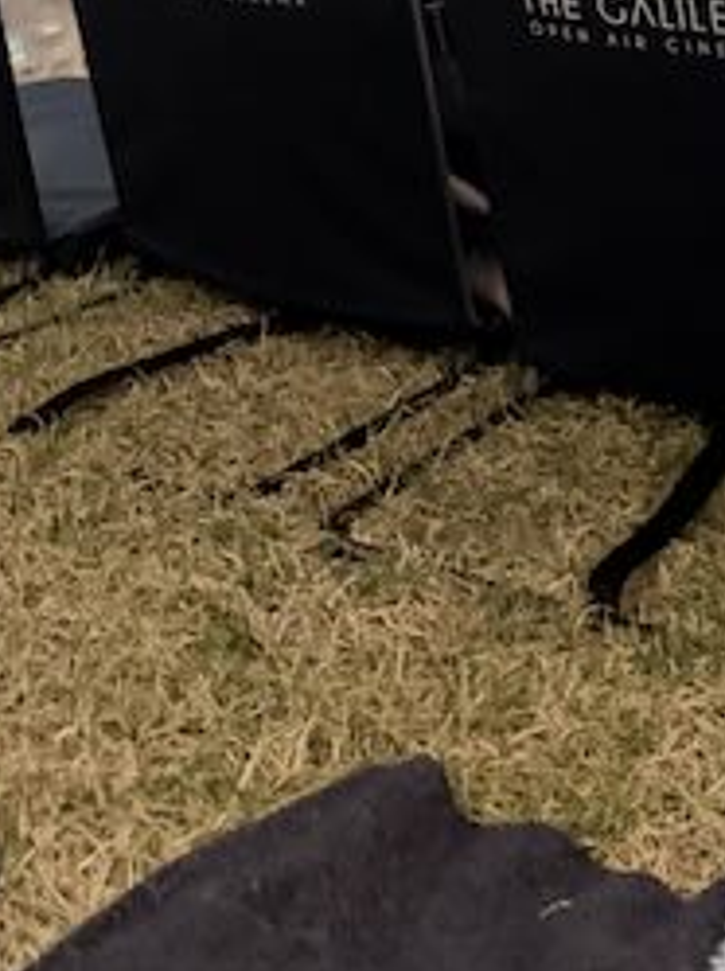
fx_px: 2044
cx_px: 676
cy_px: -409
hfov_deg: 19.7
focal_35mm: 73
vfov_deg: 22.7
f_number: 1.78
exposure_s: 1/60
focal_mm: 6.76
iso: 640
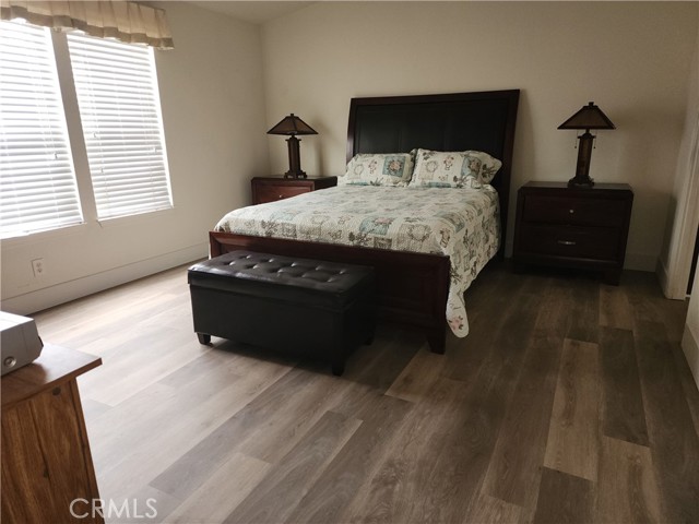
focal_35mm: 23
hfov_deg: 73.9
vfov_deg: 58.9
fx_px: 464
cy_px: 262
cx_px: 350
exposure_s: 1/30
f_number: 1.8
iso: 100
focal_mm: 6.4
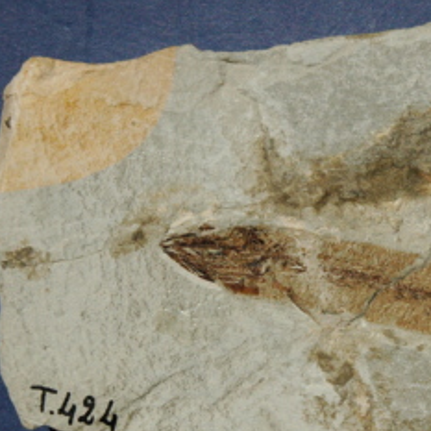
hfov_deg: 14.3
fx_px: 1690
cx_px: 409
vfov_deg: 14.5
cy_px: 274
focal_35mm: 120
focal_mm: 44
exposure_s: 1/8000
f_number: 8
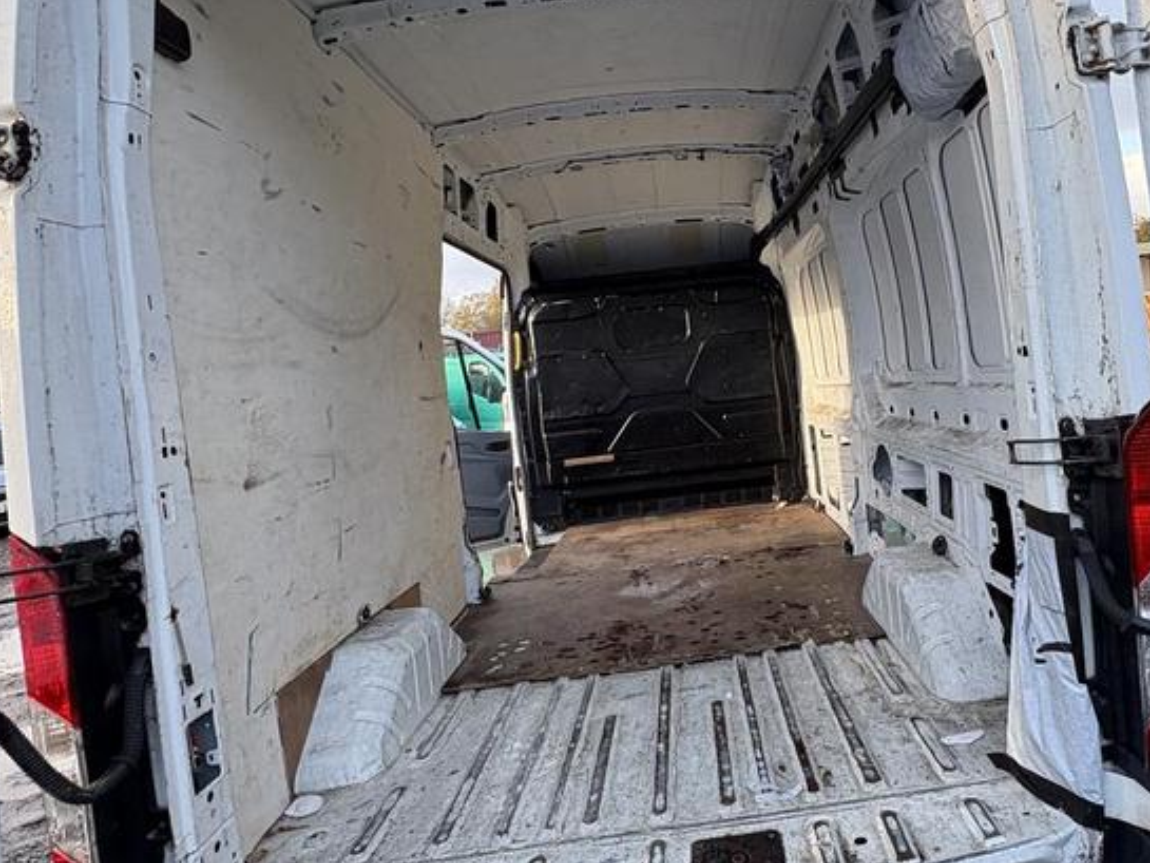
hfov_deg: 72.7
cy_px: 397
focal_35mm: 23
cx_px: 717
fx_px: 764
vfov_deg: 58.8
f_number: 2.2
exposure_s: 1/99
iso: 40
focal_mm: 2.22
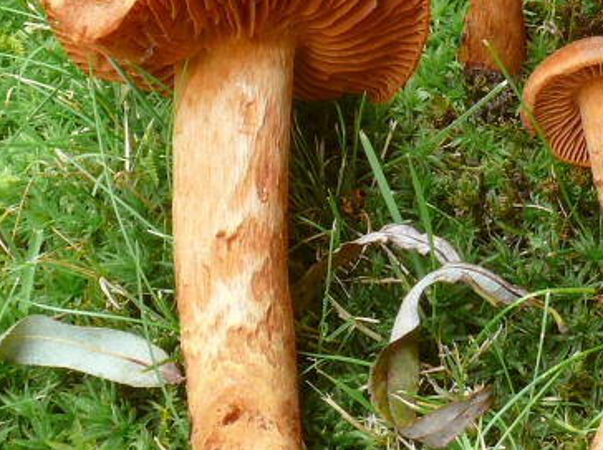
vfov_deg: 19.0
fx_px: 1340
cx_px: 600
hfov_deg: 24.3
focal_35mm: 77
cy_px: 133
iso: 100
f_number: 10
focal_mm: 7.4
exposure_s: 1/10
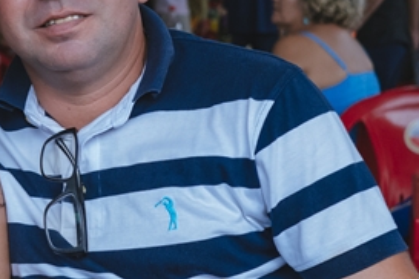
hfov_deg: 20.1
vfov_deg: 13.9
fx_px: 1141
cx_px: -17
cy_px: 195
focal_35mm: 98
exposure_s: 1/1250
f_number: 2.8
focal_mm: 24
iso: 1600
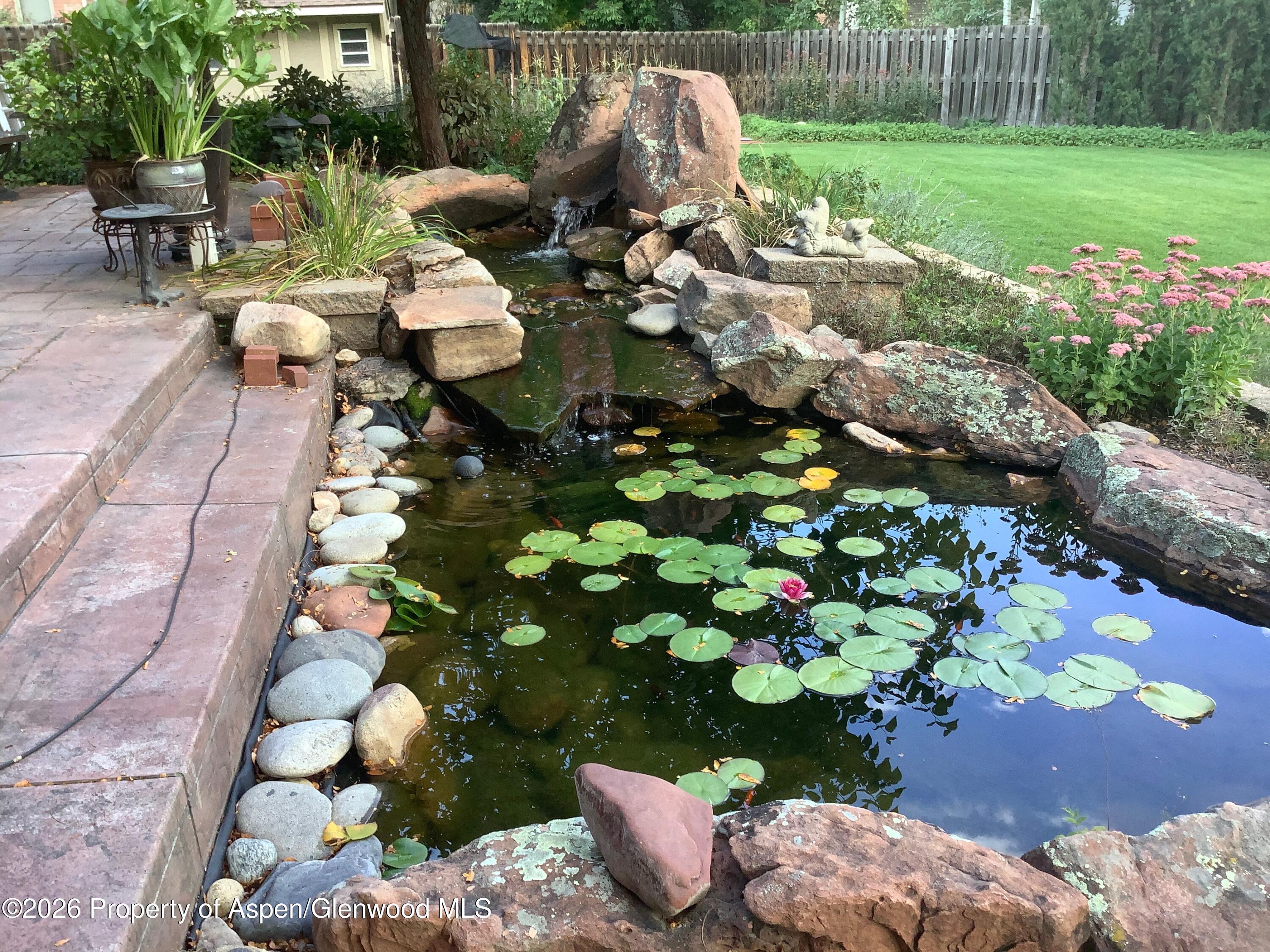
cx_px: 635
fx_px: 1137
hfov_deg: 58.4
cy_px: 476
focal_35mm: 31
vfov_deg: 45.4
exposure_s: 1/120
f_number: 2.4
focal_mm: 3.3
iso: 64
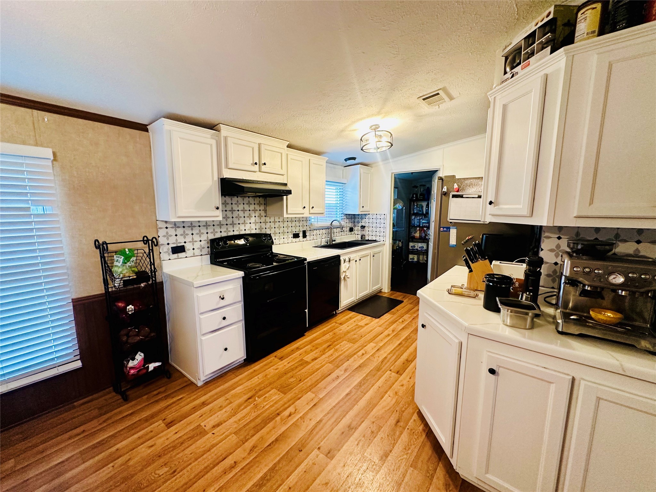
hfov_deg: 102.1
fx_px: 265
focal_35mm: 14
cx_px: 328
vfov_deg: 85.7
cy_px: 246
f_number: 2.2
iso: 250
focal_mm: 2.22
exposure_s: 1/60
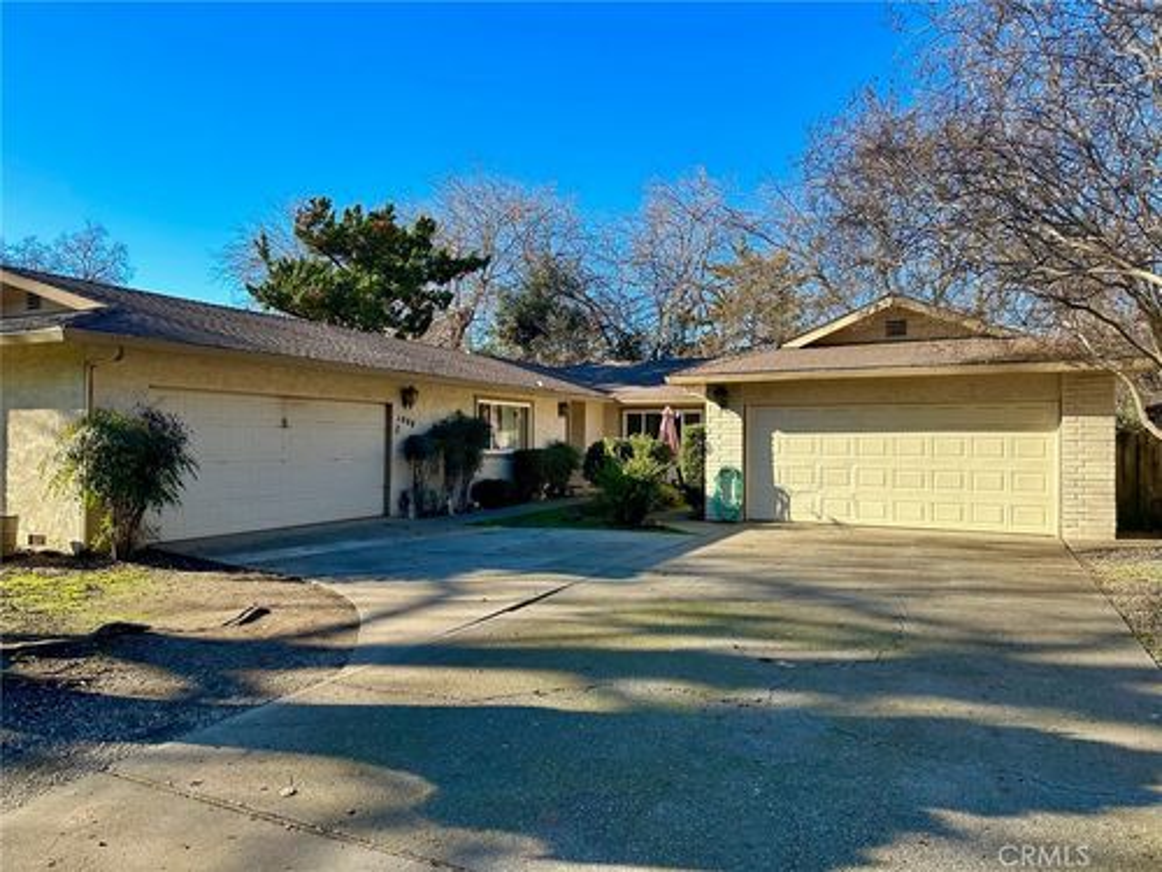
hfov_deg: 71.6
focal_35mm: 24
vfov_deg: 56.8
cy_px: 436
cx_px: 581
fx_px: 806
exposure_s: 1/1880
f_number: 1.78
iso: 80
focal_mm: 6.86
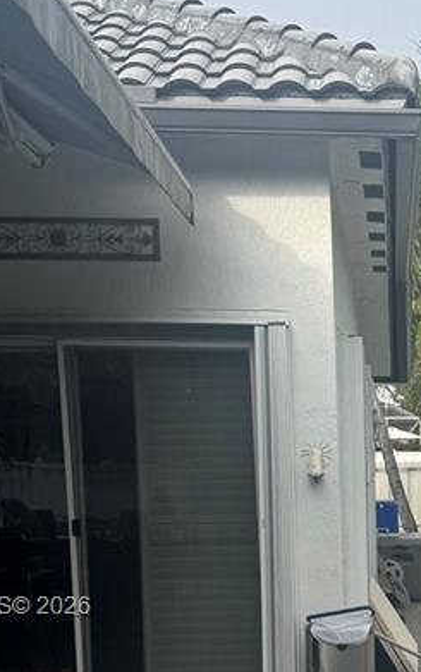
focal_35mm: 78
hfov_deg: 15.9
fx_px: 1429
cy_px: 608
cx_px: 546
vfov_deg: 25.6
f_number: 1.78
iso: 80
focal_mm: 6.76
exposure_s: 1/1767
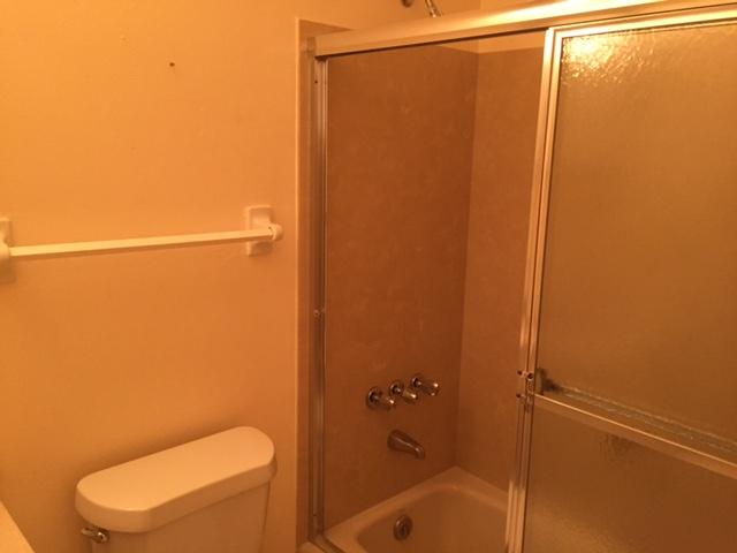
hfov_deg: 61.7
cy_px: 276
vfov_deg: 48.2
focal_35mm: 29
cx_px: 368
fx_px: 617
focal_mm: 4.15
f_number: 2.2
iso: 250
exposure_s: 1/15
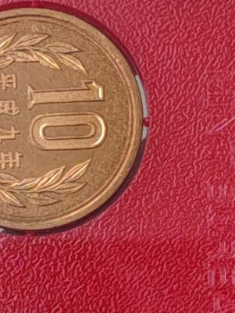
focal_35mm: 229
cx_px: 20
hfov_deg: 6.5
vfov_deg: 8.6
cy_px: 237
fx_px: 2072
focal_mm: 4.84
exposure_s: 1/100
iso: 785
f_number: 1.88
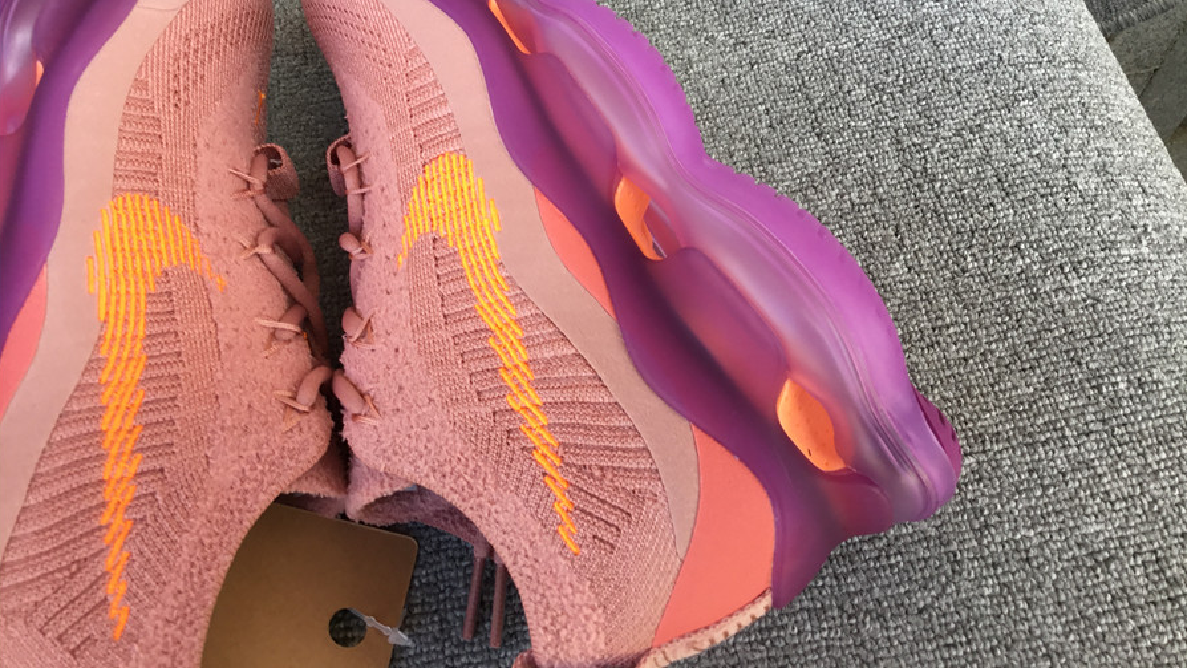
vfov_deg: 34.5
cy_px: 256
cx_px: 594
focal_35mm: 34
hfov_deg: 58.0
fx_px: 1070
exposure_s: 1/100
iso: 32
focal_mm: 3.3
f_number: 2.4
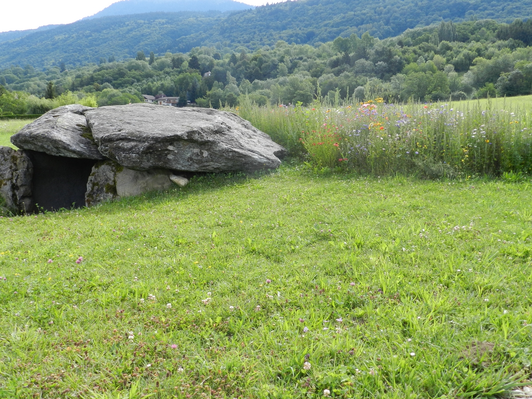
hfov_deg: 56.8
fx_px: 492
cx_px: 266
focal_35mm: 32
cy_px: 200
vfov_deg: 44.2
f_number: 3.7
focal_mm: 5.6
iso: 160
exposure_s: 1/500
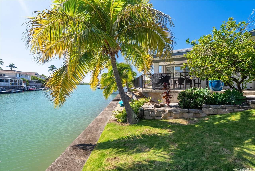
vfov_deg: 72.1
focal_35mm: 16
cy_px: 86
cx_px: 128
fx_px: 117
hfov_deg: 94.9
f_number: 6.3
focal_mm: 16.5
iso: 125
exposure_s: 1/125
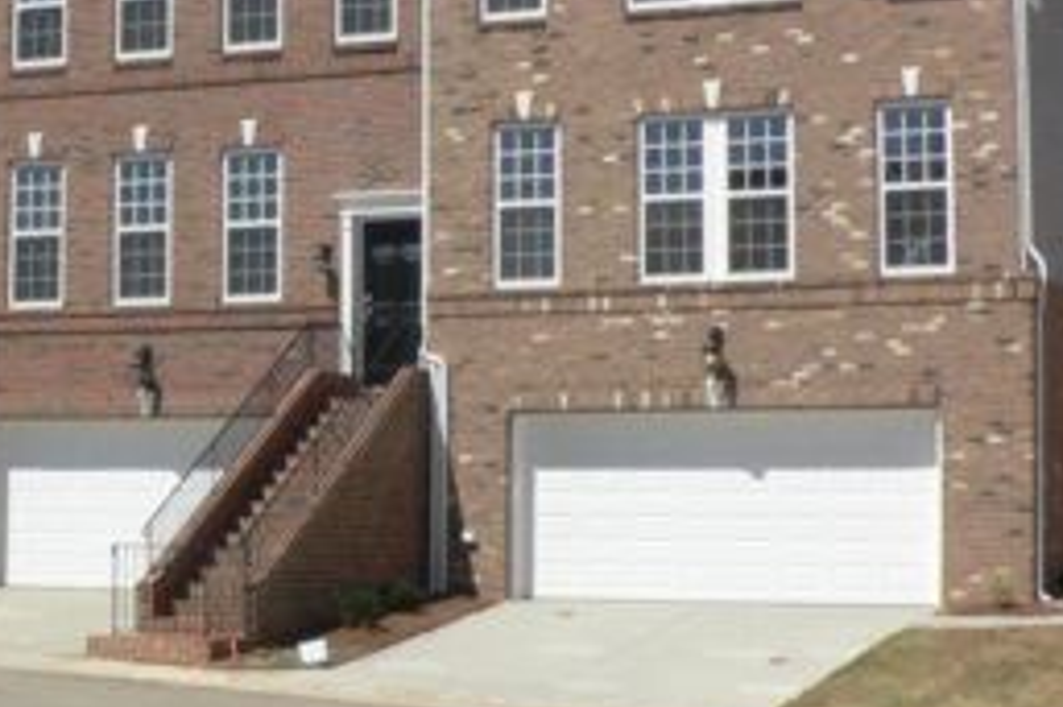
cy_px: 170
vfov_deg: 16.0
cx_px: -41
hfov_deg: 22.8
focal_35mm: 85
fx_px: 2508
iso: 200
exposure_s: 1/800
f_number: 6.5
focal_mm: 4.6
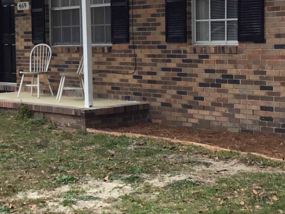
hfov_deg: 24.4
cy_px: 76
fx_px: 659
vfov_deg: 18.4
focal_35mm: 80
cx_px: 115
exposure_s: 1/251
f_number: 2.4
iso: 25
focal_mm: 3.3
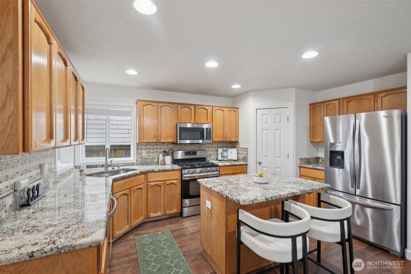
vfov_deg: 73.7
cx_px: 206
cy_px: 137
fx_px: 183
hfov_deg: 96.7
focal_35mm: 16
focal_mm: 16
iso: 400
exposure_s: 1/5
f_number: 8
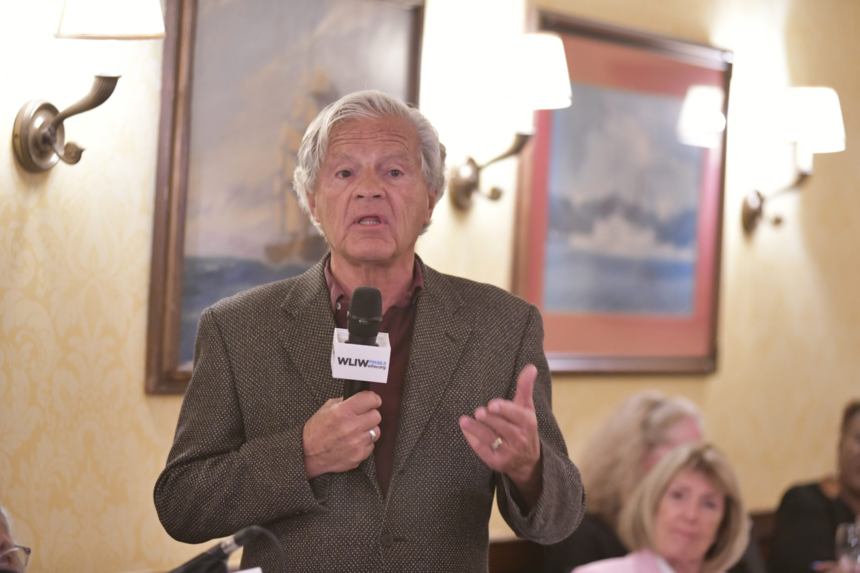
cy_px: 286
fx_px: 2986
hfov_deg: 16.4
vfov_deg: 11.0
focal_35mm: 125
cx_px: 430
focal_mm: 125
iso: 3200
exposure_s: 1/40
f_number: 3.2
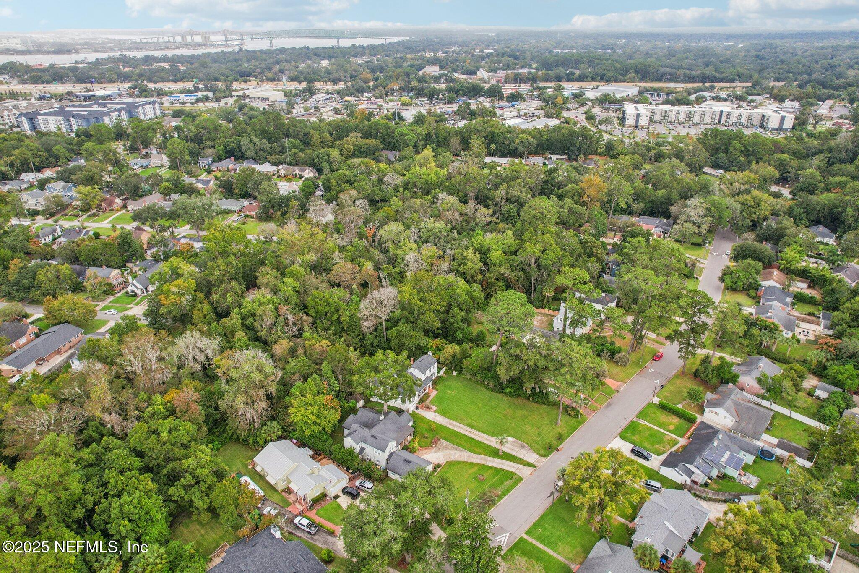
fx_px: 525
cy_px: 286
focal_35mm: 22
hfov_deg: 78.6
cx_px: 430
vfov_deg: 57.2
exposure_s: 1/200
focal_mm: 8.4
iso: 130
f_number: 2.8
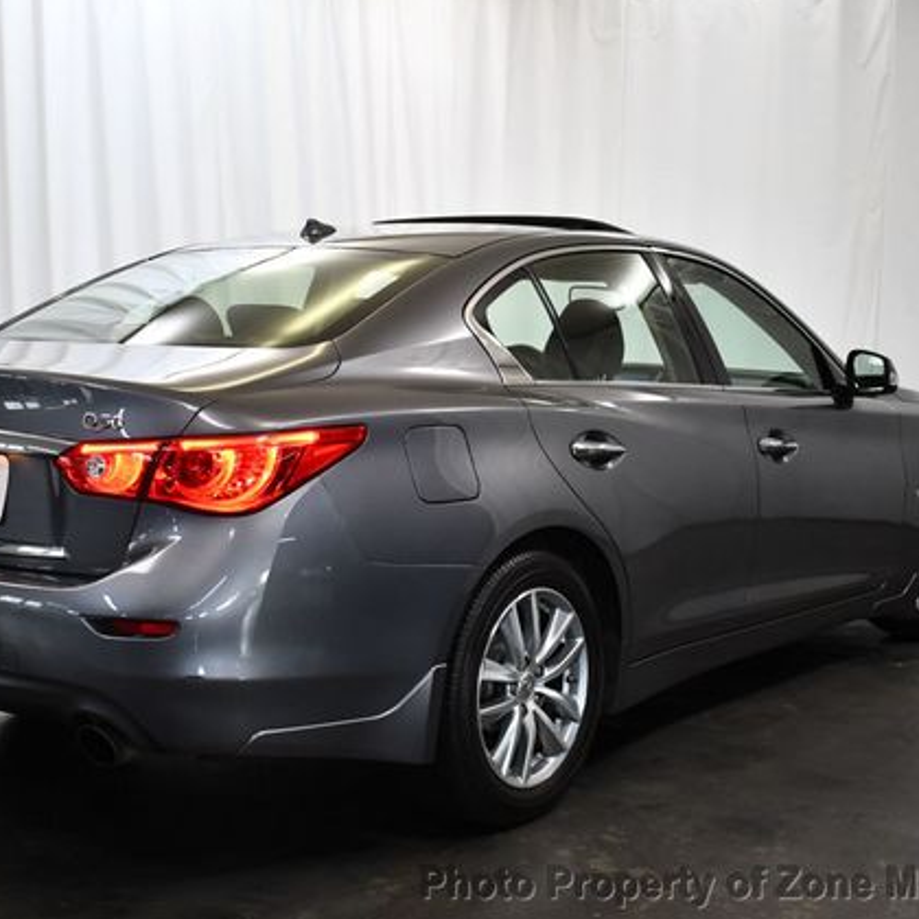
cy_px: 457
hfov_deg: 30.0
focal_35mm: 57
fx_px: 1712
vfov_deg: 30.0
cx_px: 394
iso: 800
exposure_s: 1/200
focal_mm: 22
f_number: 3.8
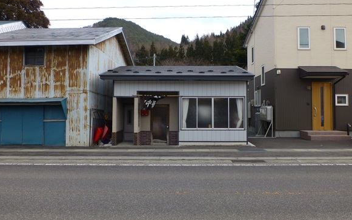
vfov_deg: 44.5
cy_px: 98
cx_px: 175
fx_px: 269
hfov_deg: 66.5
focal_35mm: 28
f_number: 4
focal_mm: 4.3
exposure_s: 1/400
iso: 100
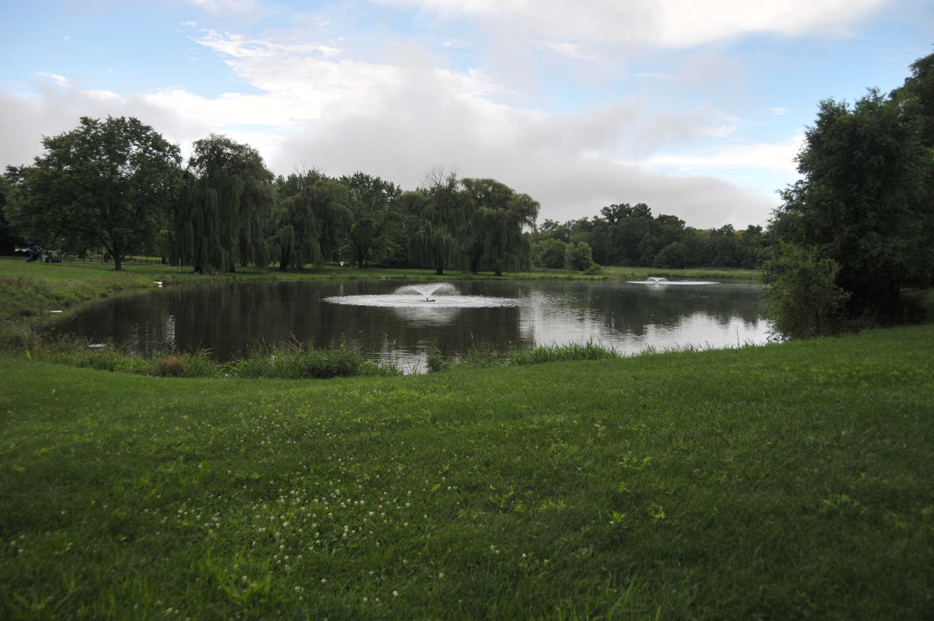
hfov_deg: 62.0
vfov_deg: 43.5
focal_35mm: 30
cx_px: 467
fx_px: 777
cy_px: 310
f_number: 3.5
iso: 500
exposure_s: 1/2500
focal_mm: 20
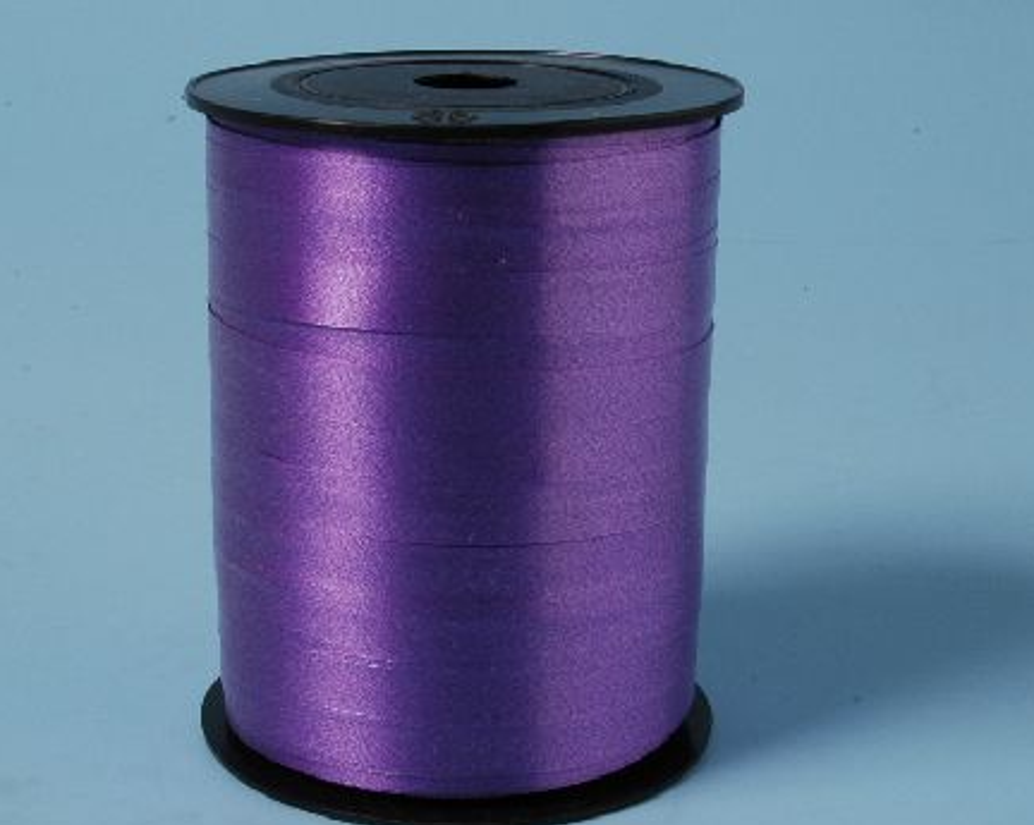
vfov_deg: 20.9
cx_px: 452
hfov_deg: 26.1
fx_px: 2232
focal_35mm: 73
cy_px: 481
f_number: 22
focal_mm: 28
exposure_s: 1/800
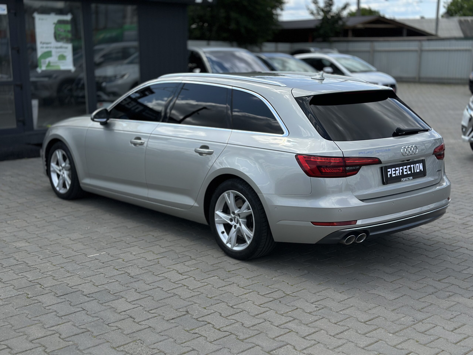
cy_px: 178
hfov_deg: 39.7
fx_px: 656
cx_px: 236
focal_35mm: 48
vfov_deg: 30.3
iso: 100
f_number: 1.78
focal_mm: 6.86
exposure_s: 1/5556
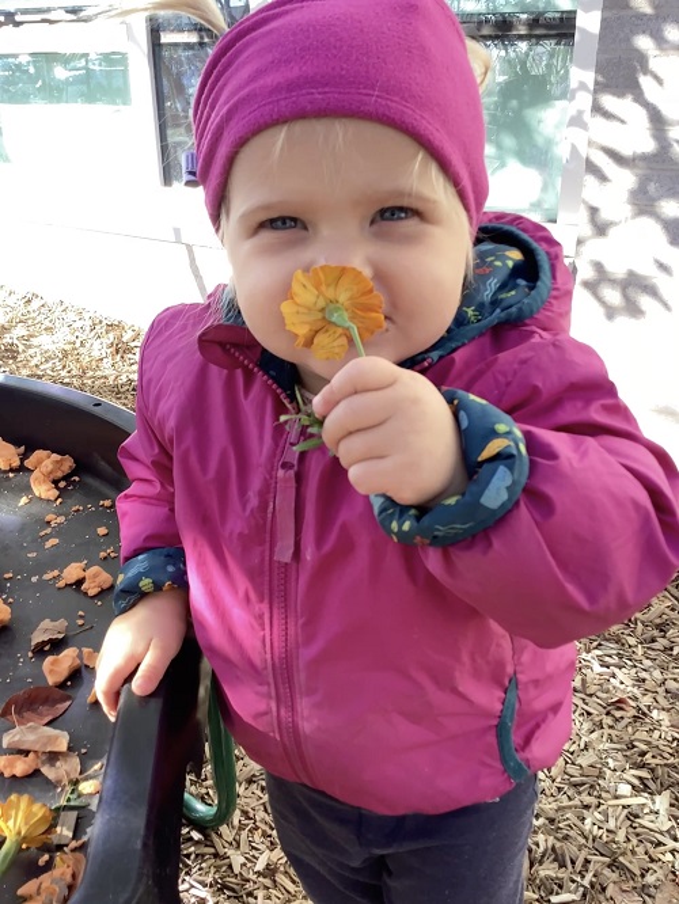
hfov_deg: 45.5
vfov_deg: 58.3
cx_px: 340
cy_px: 452
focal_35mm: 31
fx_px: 810
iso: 25
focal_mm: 3.3
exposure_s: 1/126
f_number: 2.4
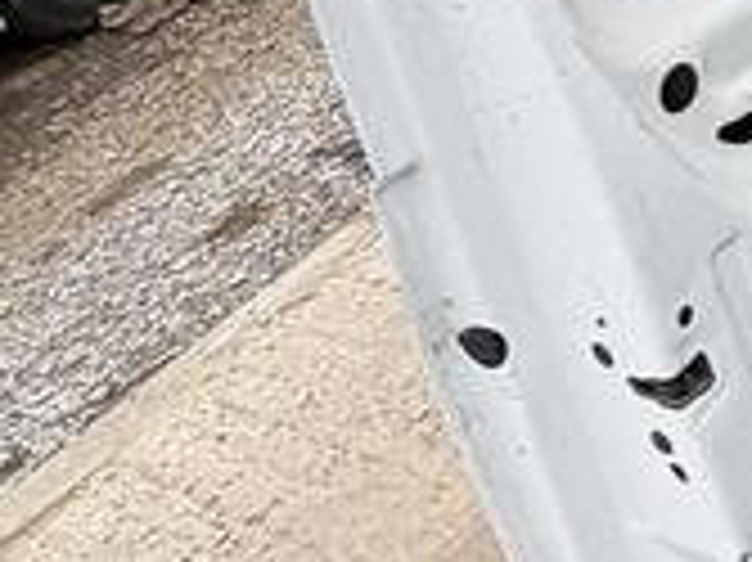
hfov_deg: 21.6
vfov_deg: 18.0
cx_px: 1144
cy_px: -211
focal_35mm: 75
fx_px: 1628
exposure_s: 1/164
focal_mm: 2.22
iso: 64
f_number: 2.2
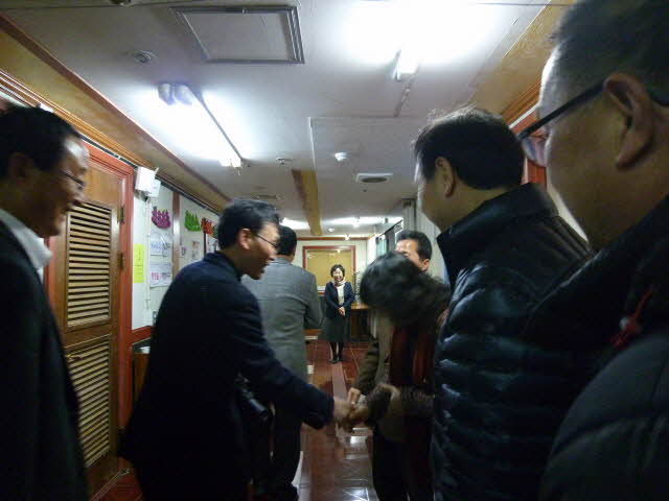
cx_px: 334
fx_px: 464
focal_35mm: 24
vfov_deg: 56.8
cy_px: 250
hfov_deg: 71.6
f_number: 2.2
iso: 400
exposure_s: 1/30
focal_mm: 4.3
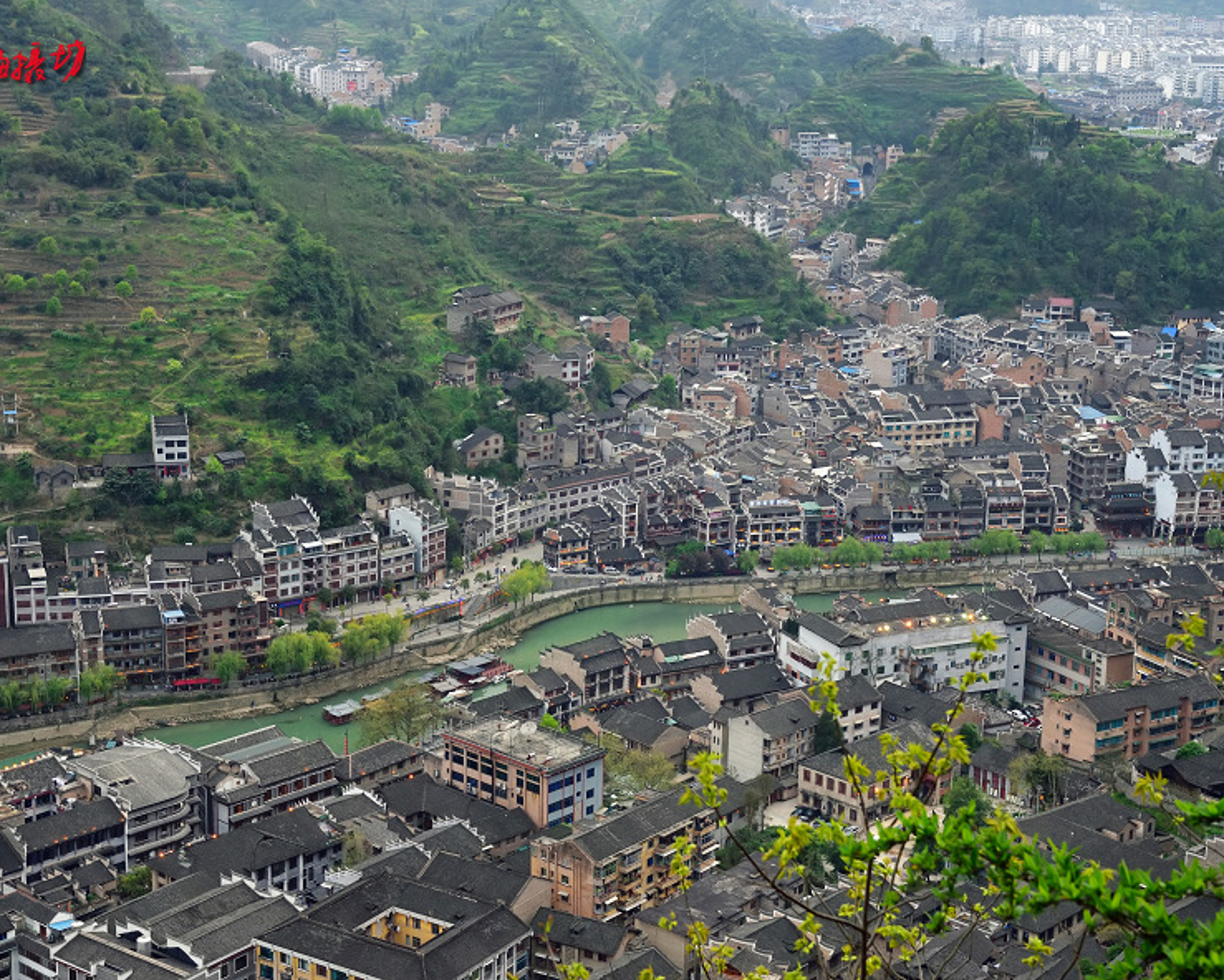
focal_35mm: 64
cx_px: 581
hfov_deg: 29.6
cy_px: 492
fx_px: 2320
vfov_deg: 23.9
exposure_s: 1/60
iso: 800
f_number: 8
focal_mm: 56
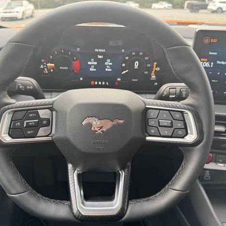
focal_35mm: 29
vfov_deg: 55.6
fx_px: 214
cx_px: 104
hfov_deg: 55.6
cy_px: 114
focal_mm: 6.76
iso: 125
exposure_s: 1/121
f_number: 1.78
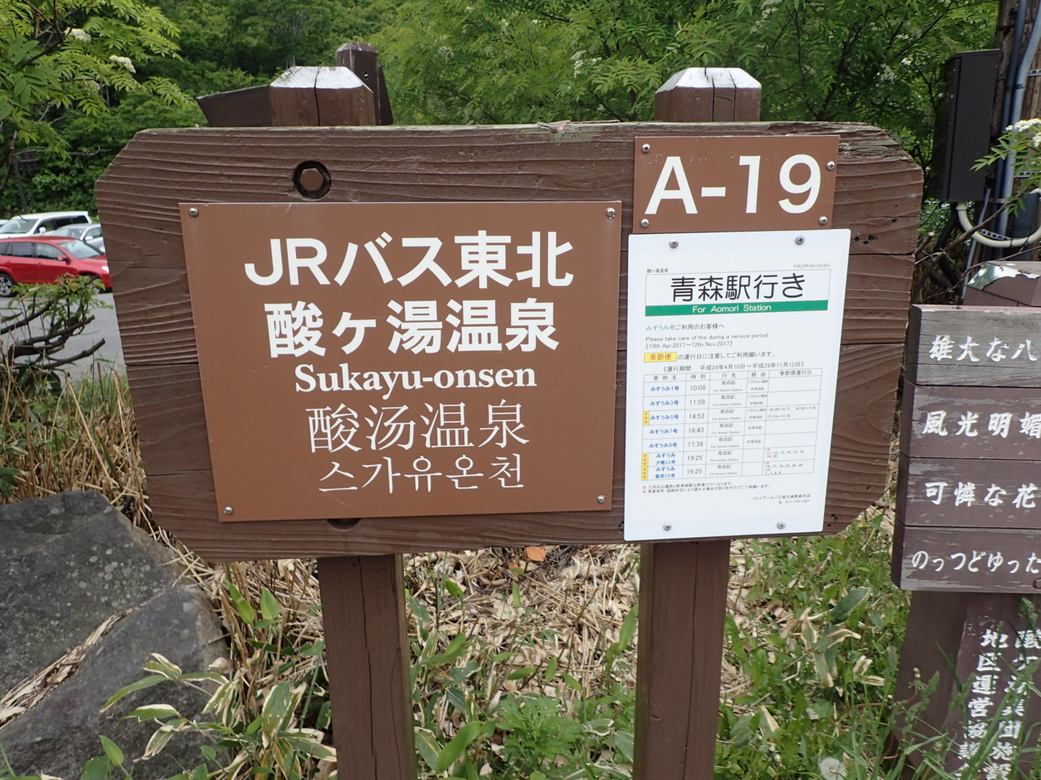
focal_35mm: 25
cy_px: 390
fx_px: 752
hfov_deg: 69.4
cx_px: 520
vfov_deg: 54.9
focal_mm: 4.5
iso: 100
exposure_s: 1/250
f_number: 2.8
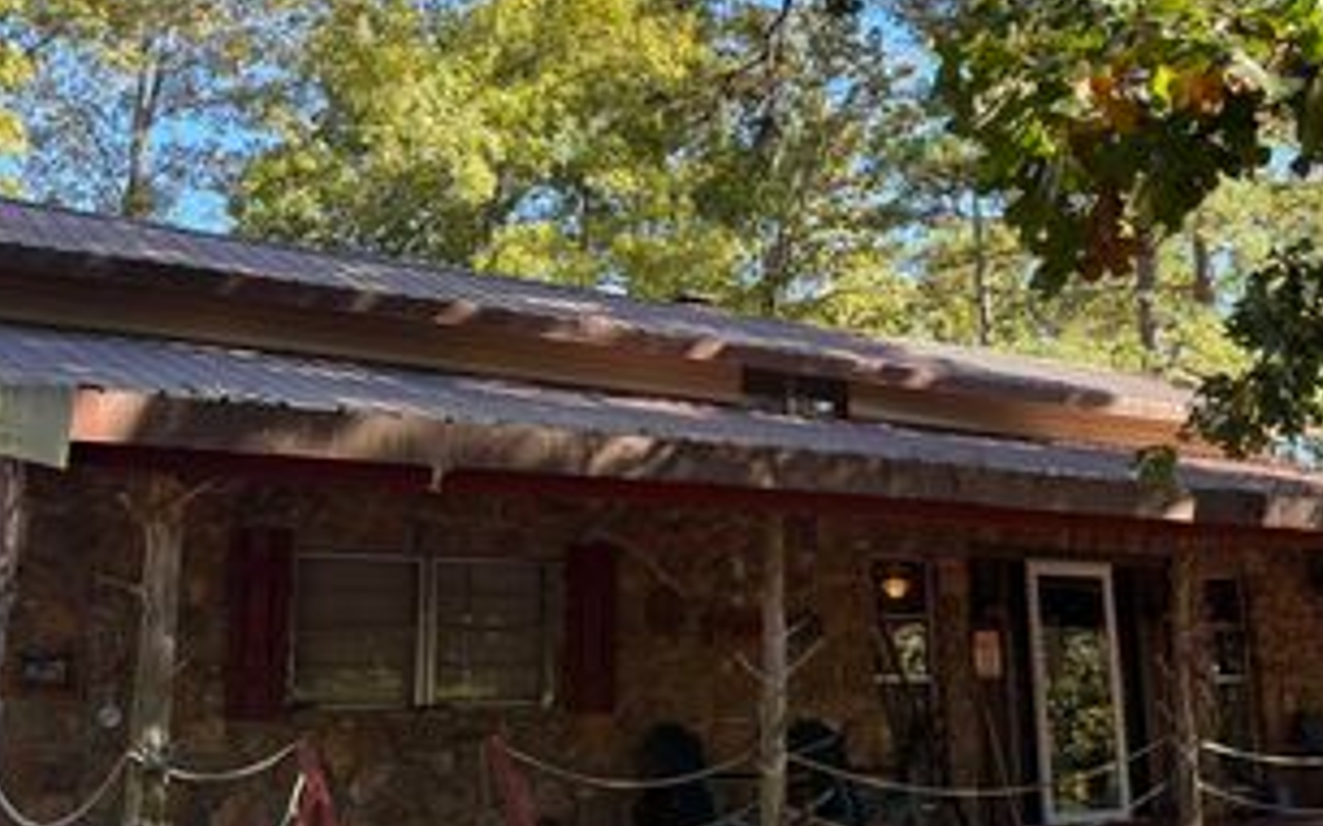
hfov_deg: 43.9
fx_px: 1622
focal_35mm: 45
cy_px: 335
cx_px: 860
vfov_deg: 28.5
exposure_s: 1/234
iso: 50
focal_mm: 5.96
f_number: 1.6
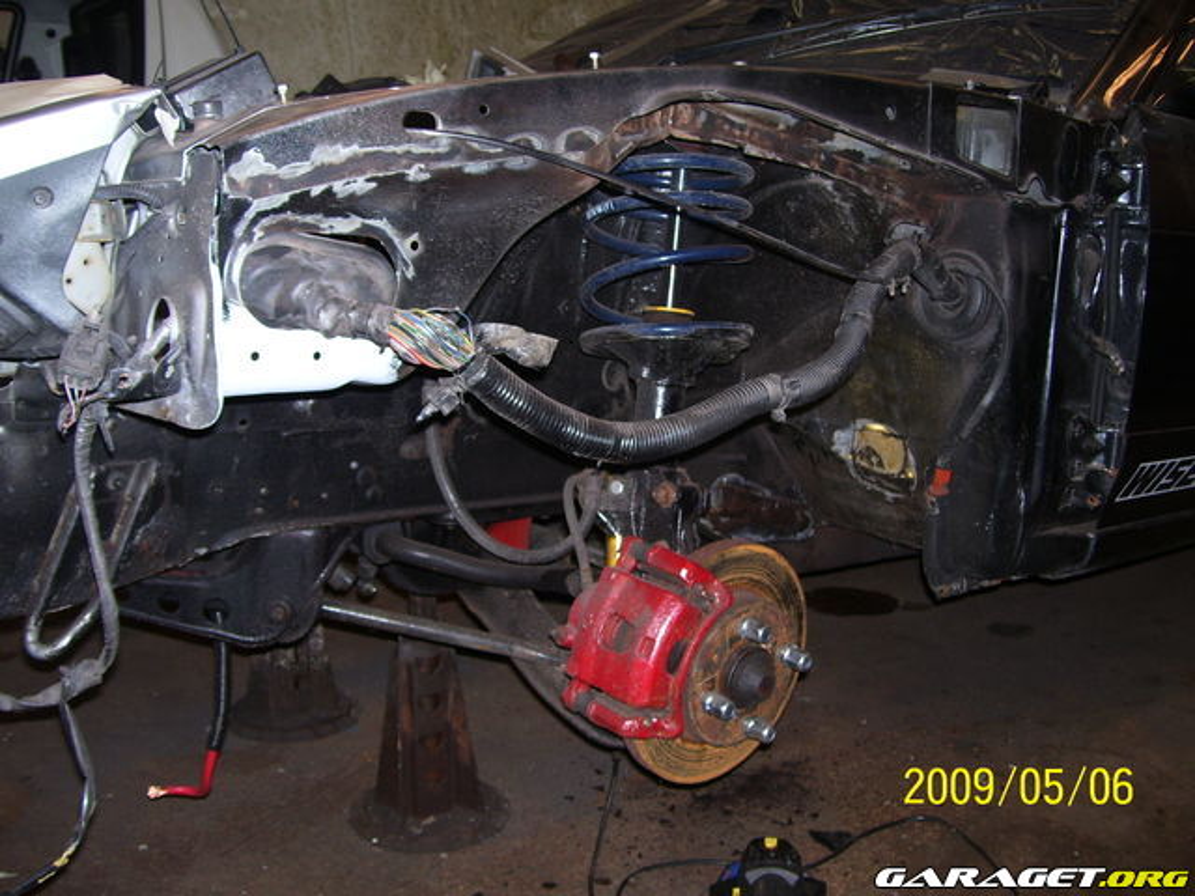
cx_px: 598
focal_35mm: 37
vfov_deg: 38.7
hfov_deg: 50.1
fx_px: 1277
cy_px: 448
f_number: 2.7
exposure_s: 1/60
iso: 80
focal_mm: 6
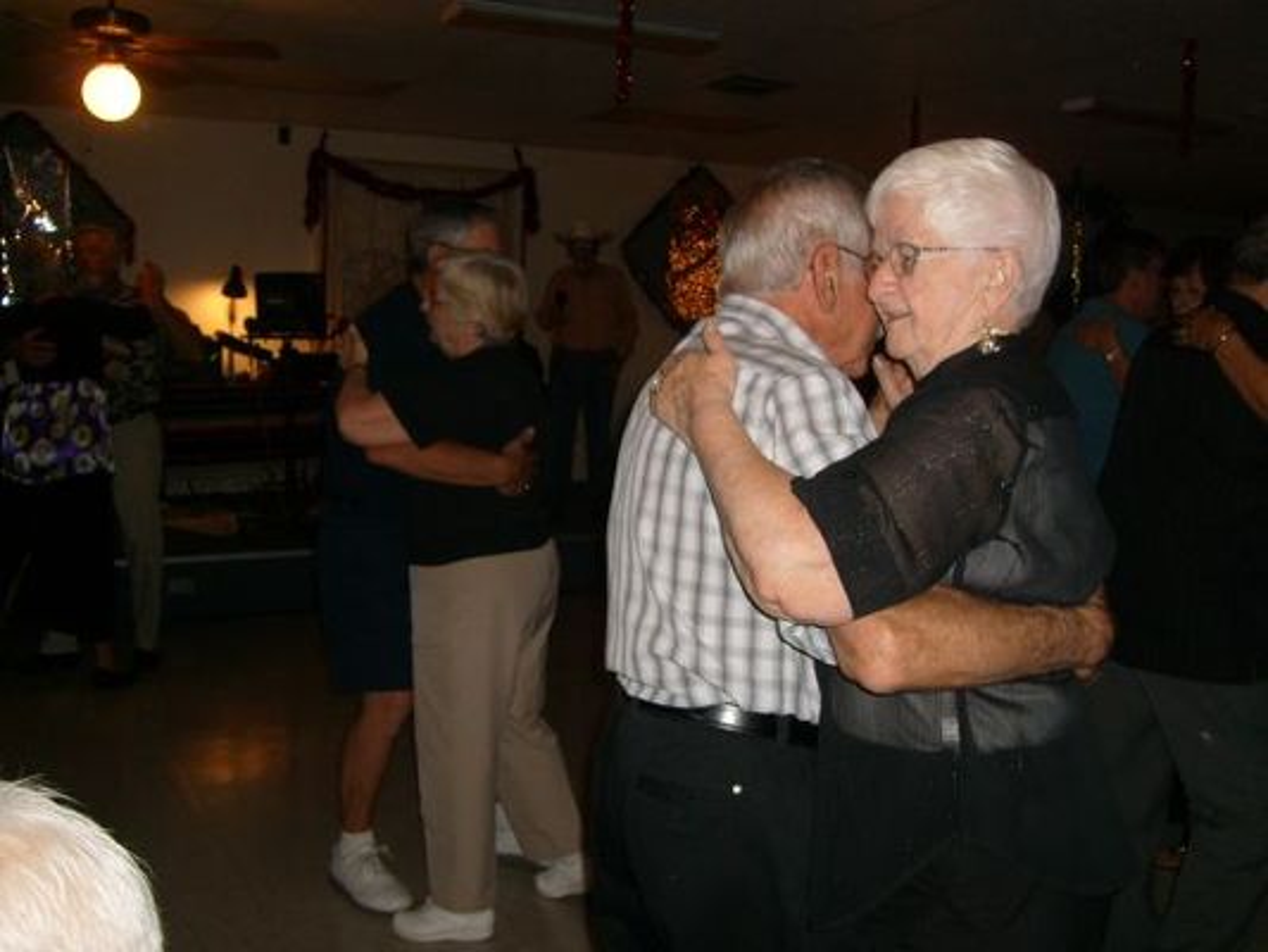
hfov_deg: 52.6
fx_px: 1282
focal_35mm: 35
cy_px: 476
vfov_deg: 40.7
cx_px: 634
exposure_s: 1/45
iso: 100
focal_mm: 5.8
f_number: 2.8
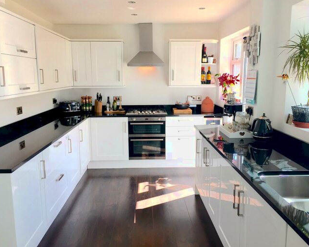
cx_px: 156
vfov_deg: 47.1
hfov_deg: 57.2
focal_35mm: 31
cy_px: 121
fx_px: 283
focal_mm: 4.15
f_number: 2.2
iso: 32
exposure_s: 1/120
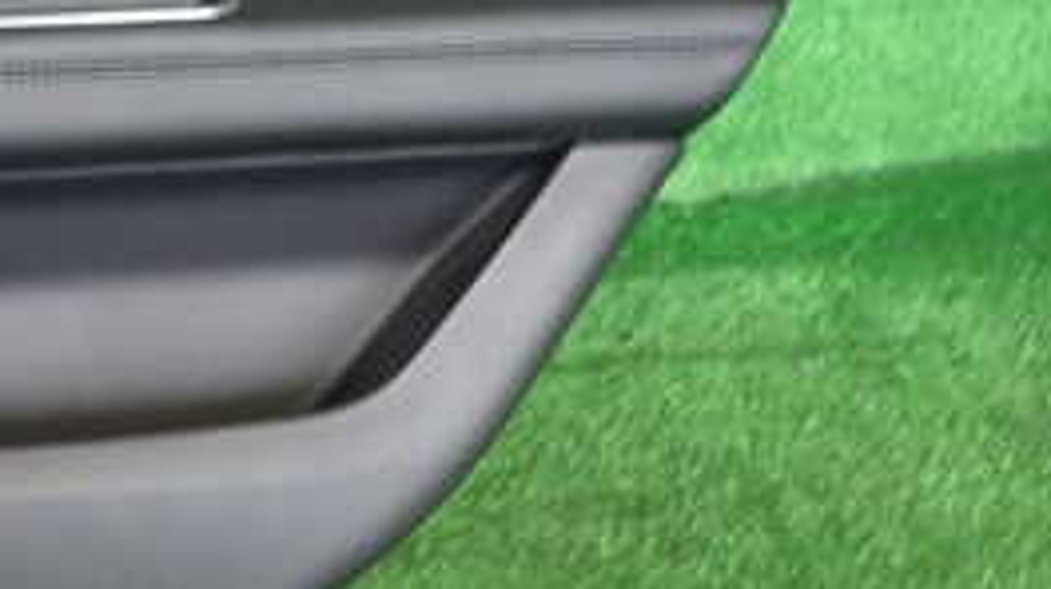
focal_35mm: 62
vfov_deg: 18.7
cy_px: -32
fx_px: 1726
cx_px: 203
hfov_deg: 32.9
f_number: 2
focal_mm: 4.5
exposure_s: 1/30
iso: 200
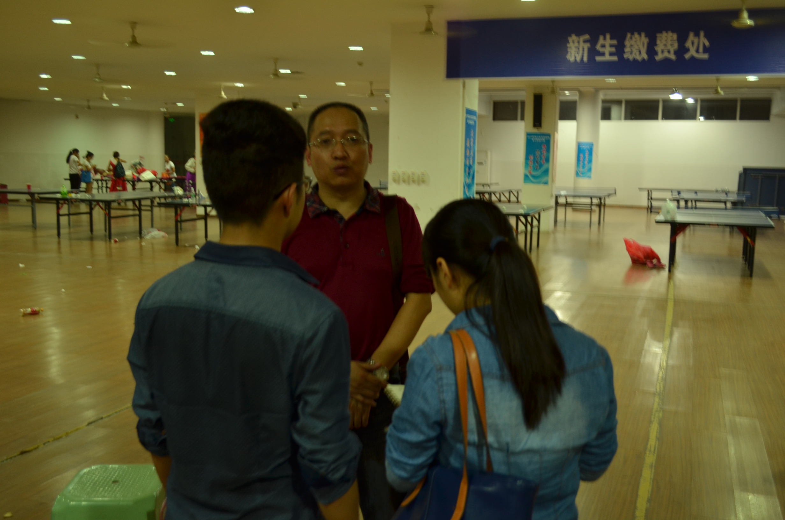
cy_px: 260
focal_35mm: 36
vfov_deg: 36.7
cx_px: 392
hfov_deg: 53.2
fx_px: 783
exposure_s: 1/6
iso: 250
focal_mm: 24
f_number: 4
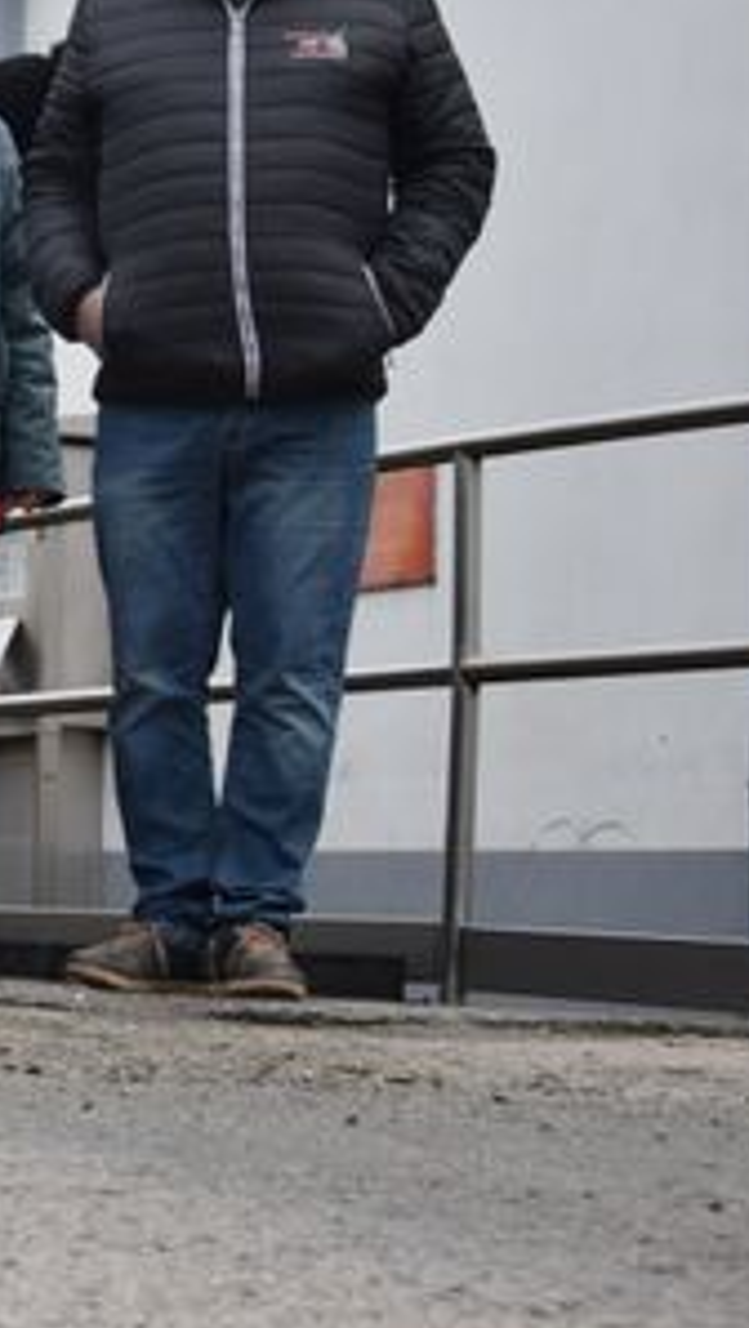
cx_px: -872
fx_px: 4053
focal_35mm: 115
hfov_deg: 9.7
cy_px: 504
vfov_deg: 18.6
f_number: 4
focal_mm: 28
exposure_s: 1/1000
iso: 500
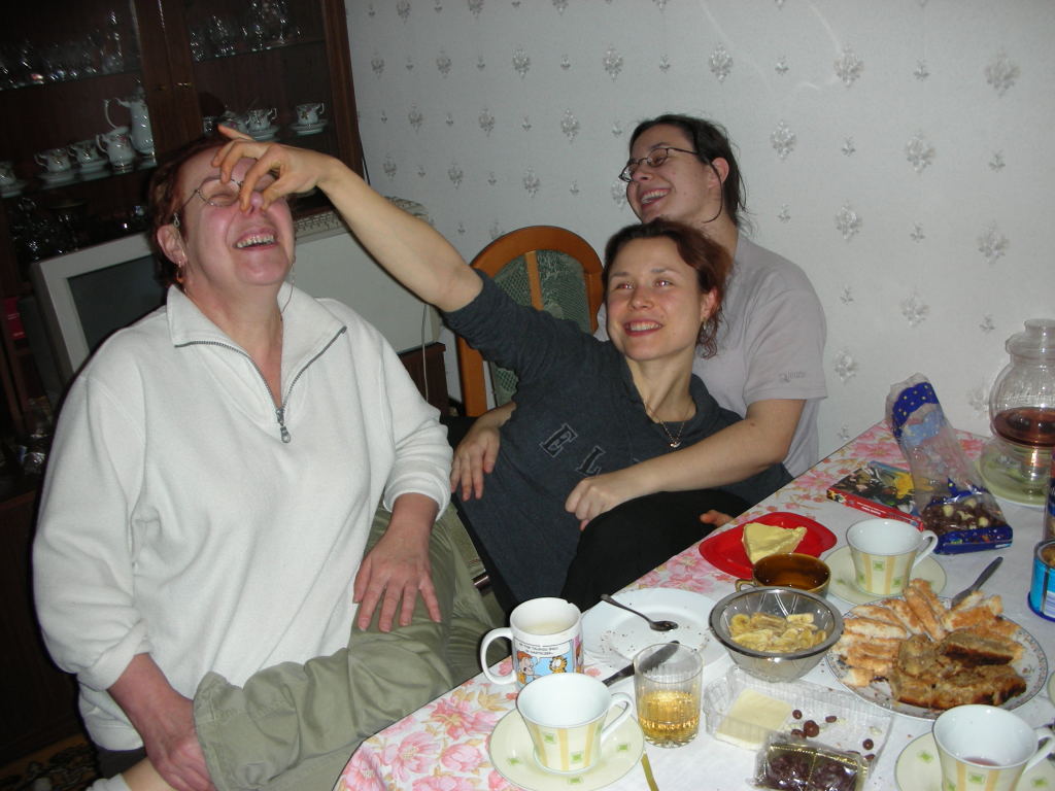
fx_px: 1067
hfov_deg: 52.6
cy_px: 396
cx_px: 528
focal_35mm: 35
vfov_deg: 40.7
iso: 75
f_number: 3
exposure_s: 1/60.1
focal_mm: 5.8
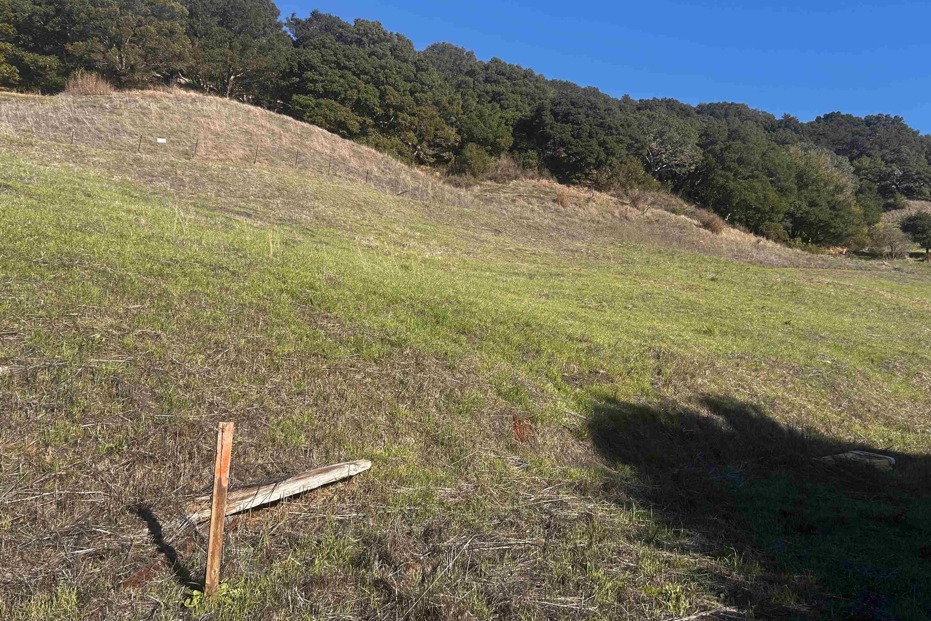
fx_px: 724
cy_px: 334
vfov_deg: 46.4
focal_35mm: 28
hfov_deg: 65.5
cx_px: 468
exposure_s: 1/2083
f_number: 1.5
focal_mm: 5.7
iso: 50
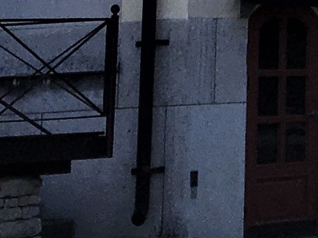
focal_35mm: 216
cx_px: 599
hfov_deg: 8.7
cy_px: -565
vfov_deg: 6.2
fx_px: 1985
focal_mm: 4.15
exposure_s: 1/1166
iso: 25
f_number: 2.2
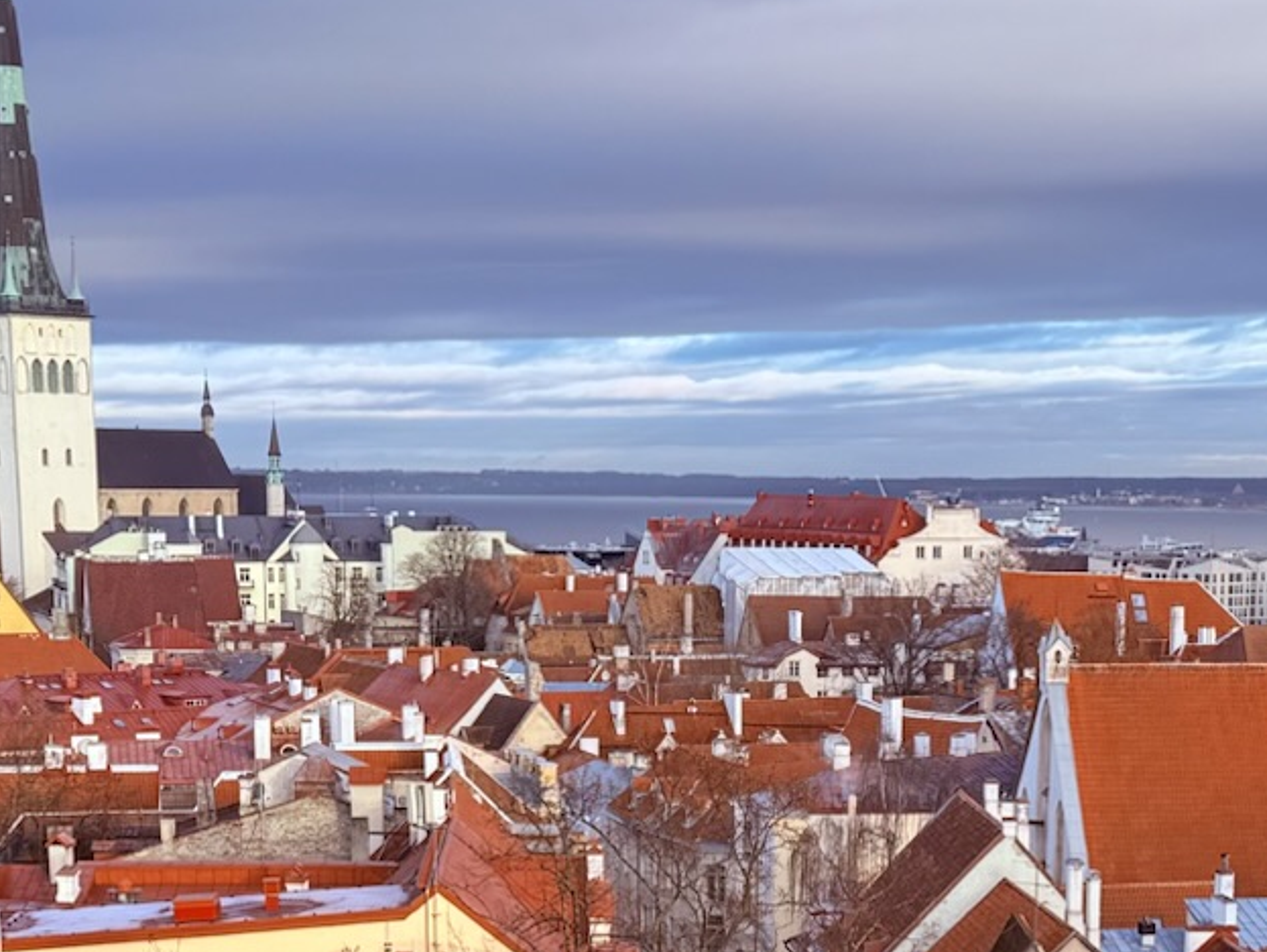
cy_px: 686
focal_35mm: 77
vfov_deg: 19.1
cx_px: 761
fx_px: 2820
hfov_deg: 25.3
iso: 80
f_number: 1.78
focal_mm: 6.76
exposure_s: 1/1437
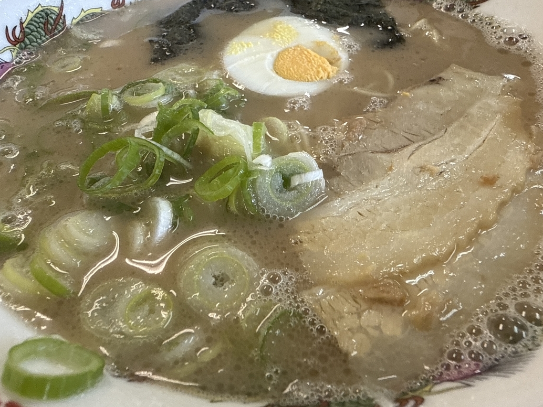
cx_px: 270
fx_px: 455
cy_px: 188
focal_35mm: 29
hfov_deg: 61.6
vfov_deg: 48.2
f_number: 2.2
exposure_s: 1/120
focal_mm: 2.22
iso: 160
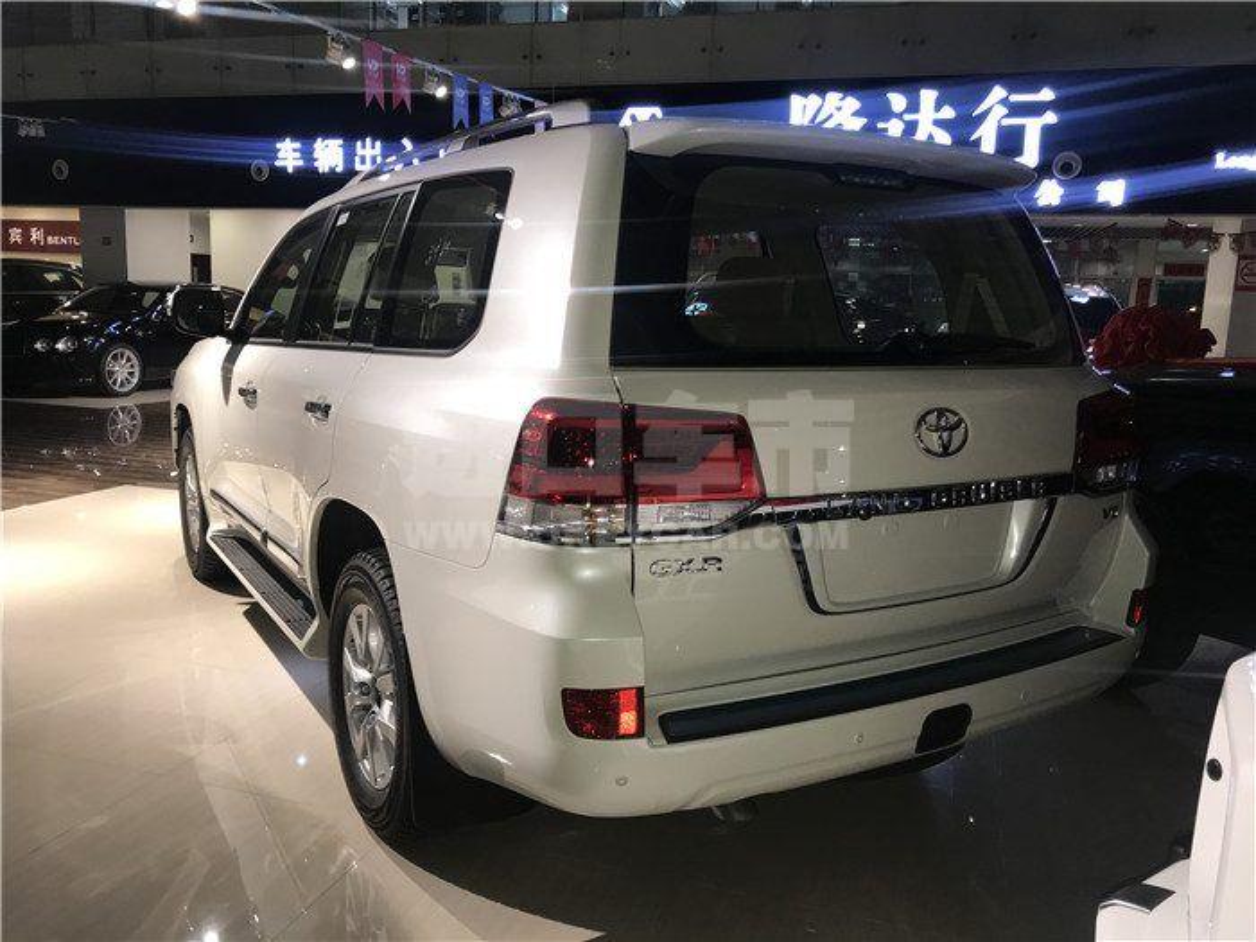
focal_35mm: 28
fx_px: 1016
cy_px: 471
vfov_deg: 49.7
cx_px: 628
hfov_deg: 63.4
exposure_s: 1/33
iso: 50
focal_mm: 3.99
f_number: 1.8
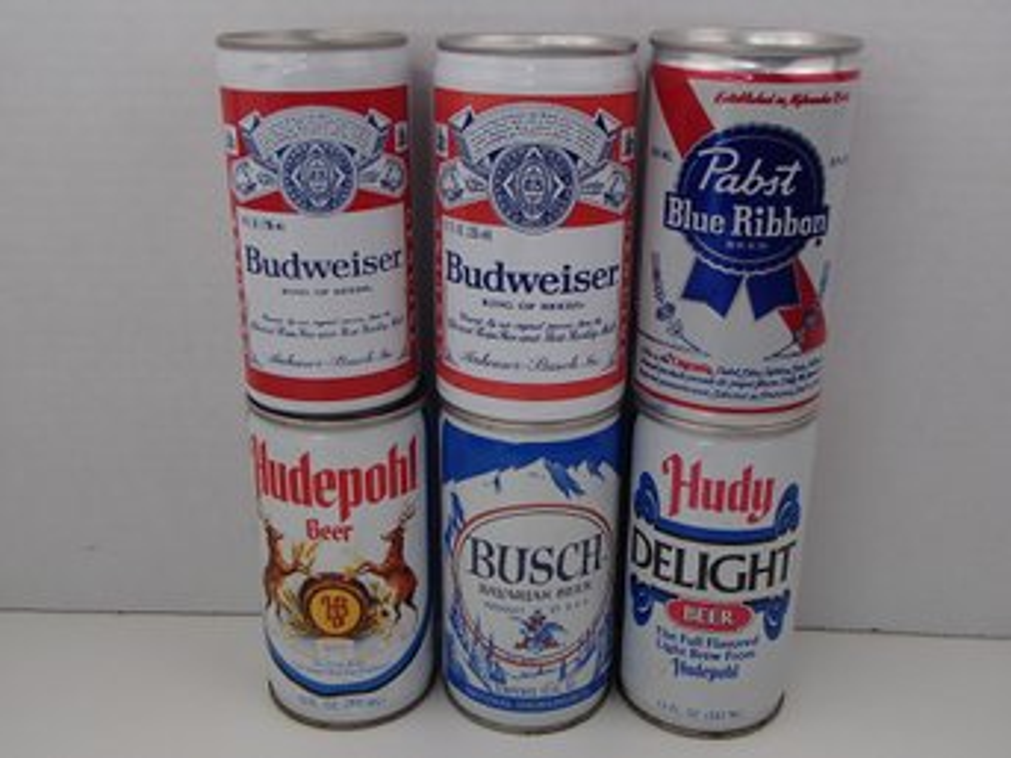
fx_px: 1080
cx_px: 506
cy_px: 379
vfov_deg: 38.6
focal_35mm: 37
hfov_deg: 50.2
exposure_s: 1/160
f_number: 4.7
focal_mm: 6.64
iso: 100
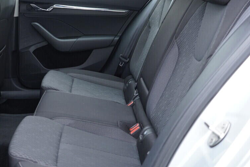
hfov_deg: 40.2
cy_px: 62
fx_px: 340
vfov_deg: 27.4
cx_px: 101
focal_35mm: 49
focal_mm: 24
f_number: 2.8
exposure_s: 1/40
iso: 320
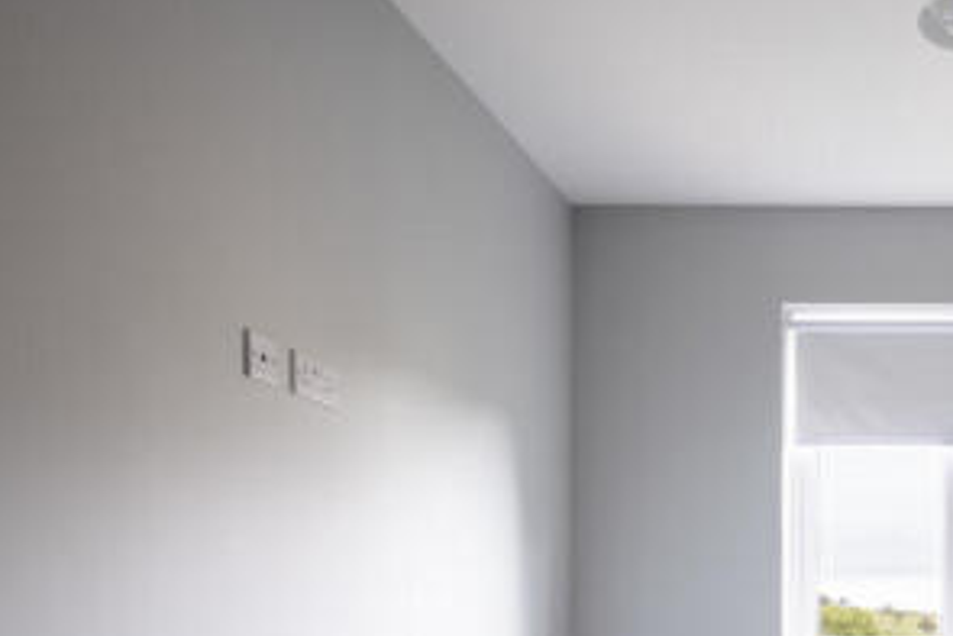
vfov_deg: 30.9
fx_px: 1059
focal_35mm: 40
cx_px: 968
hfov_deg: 41.6
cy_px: 641
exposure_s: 1/30
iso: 160
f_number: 9
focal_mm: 12
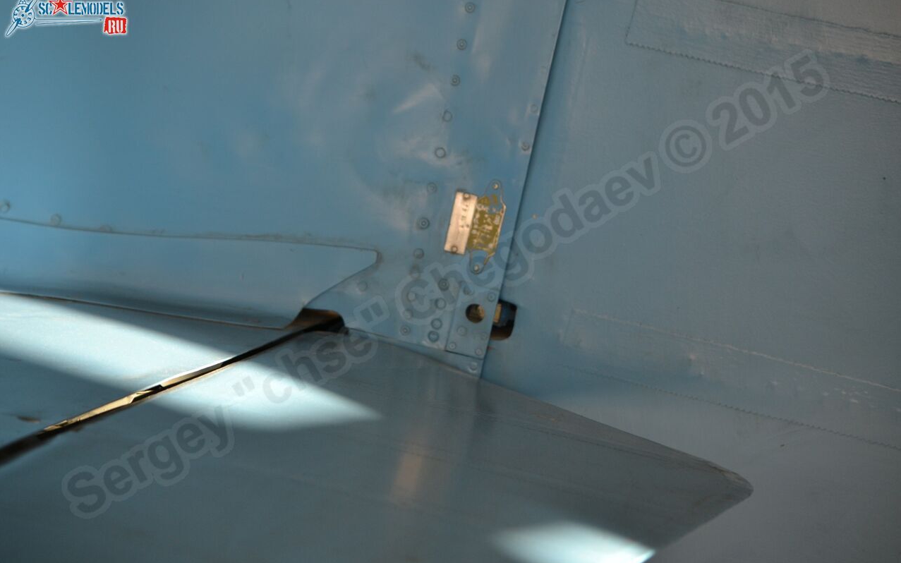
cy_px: 283
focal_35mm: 192
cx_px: 450
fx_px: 4702
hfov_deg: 10.9
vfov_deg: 6.9
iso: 400
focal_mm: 125
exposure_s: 1/100
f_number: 5
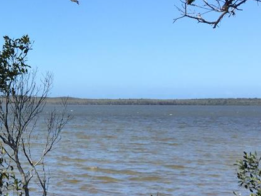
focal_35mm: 91
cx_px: -96
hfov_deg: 19.5
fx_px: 686
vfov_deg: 16.1
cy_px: 29
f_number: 2.2
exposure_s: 1/964
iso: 32
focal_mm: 4.15
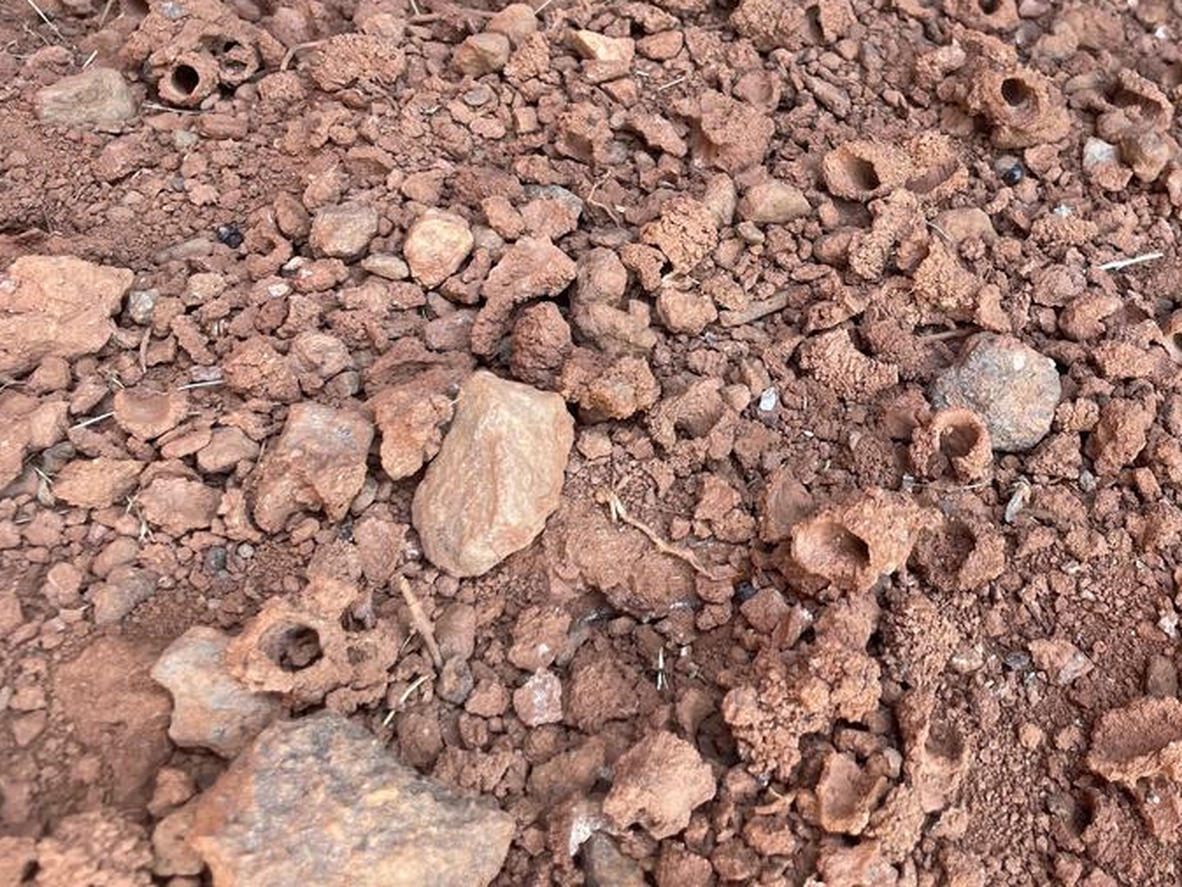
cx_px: 806
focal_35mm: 36
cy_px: 323
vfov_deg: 39.4
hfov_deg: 50.2
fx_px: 1230
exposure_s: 1/121
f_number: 1.6
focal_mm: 4.2
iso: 80
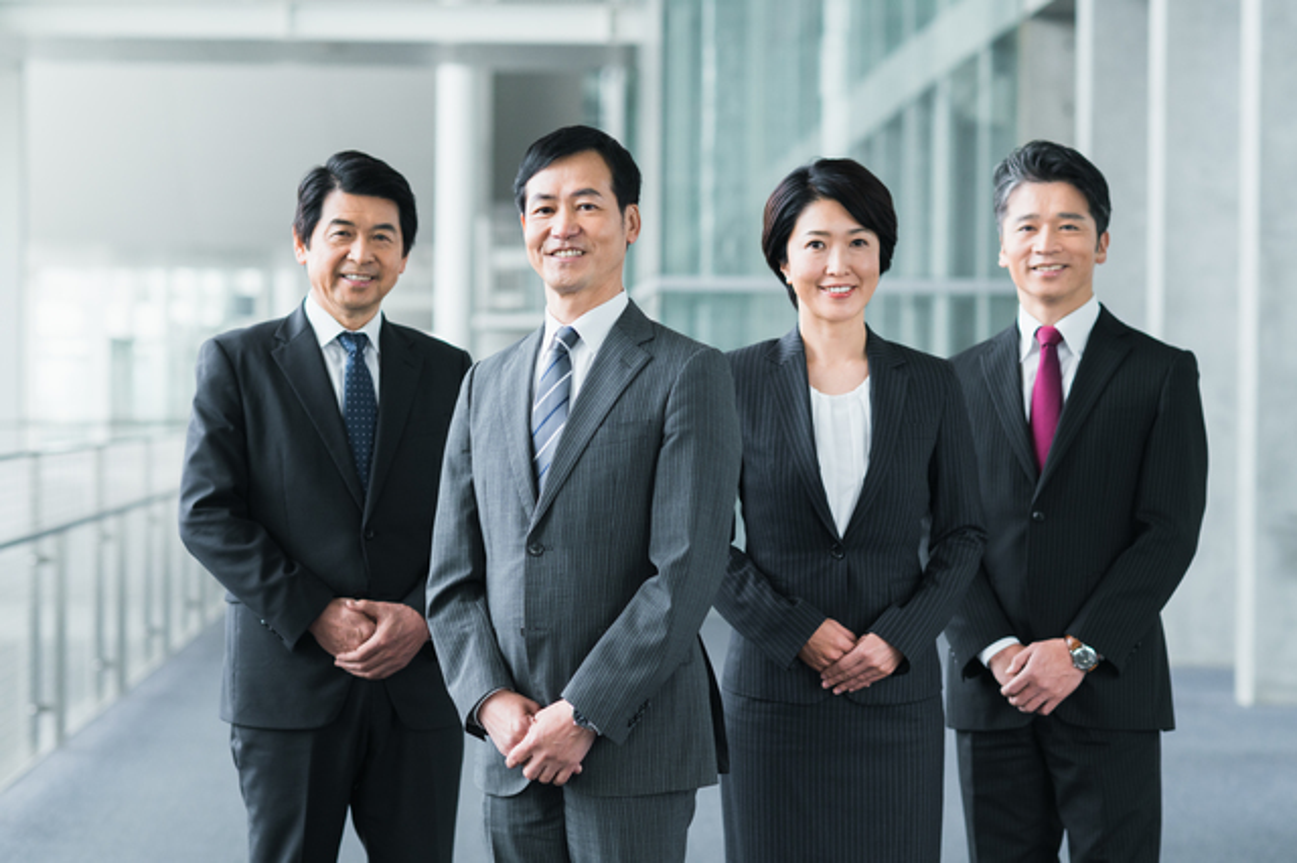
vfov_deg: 16.1
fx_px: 3061
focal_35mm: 85
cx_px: 648
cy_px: 432
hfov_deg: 23.9
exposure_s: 1/125
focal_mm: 85
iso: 800
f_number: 3.5
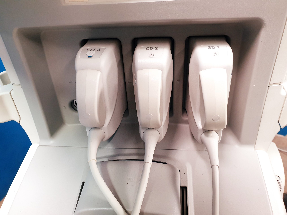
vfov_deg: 53.1
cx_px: 144
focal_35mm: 26
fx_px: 216
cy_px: 108
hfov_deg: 67.3
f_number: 2.4
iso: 400
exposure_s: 1/50
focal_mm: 4.3
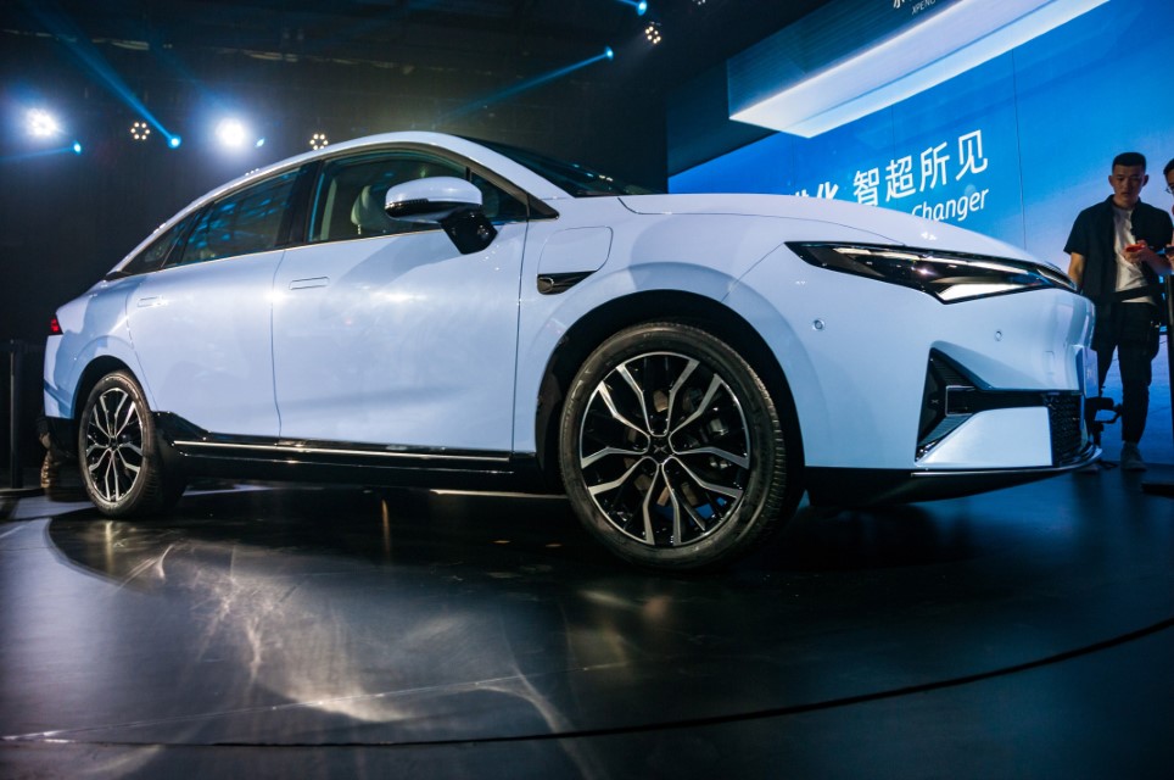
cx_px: 587
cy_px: 390
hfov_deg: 67.5
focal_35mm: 27
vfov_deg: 47.8
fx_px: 879
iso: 400
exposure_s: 1/50
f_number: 3.5
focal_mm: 18
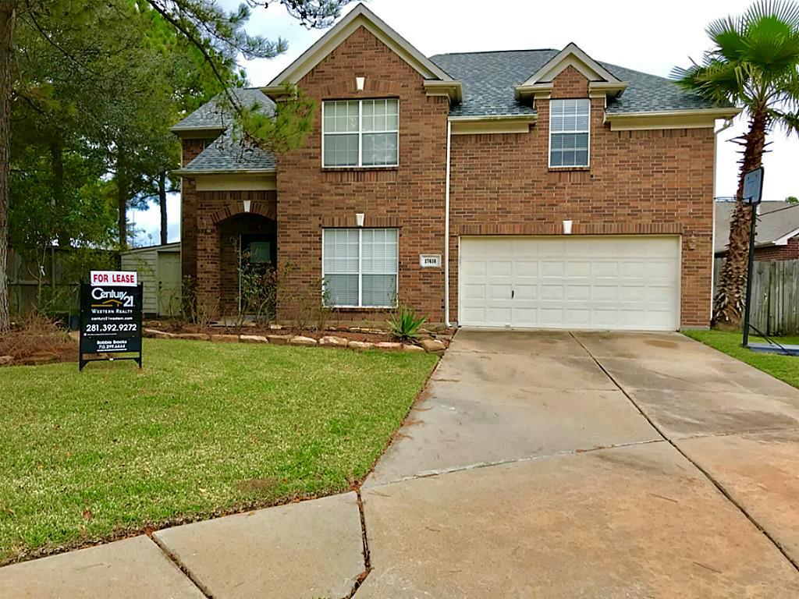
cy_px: 300
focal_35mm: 28
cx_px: 400
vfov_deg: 49.7
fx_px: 646
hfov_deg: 63.4
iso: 20
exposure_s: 1/643
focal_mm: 3.99
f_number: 1.8
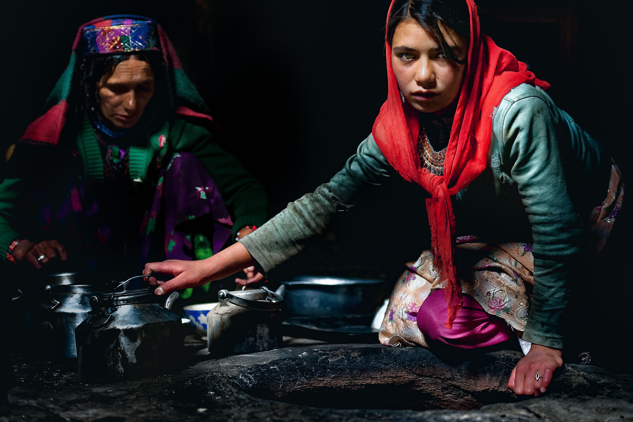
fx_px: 1230
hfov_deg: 28.9
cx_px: 316
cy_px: 211
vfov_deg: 19.4
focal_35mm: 70
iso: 1600
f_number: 2.8
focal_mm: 70
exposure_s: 1/100
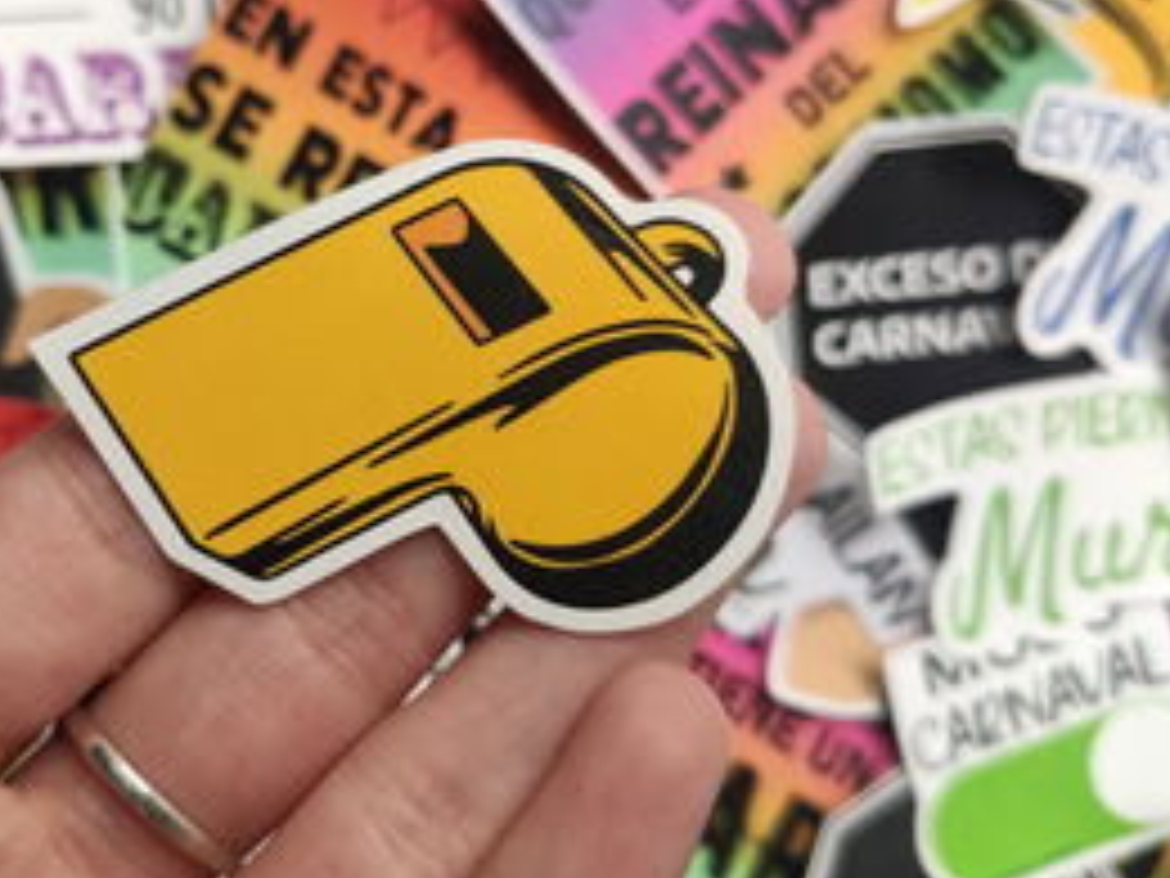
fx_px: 1352
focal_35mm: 40
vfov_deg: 35.8
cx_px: 360
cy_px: 351
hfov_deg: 45.8
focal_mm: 4.77
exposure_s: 1/100
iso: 134
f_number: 1.75
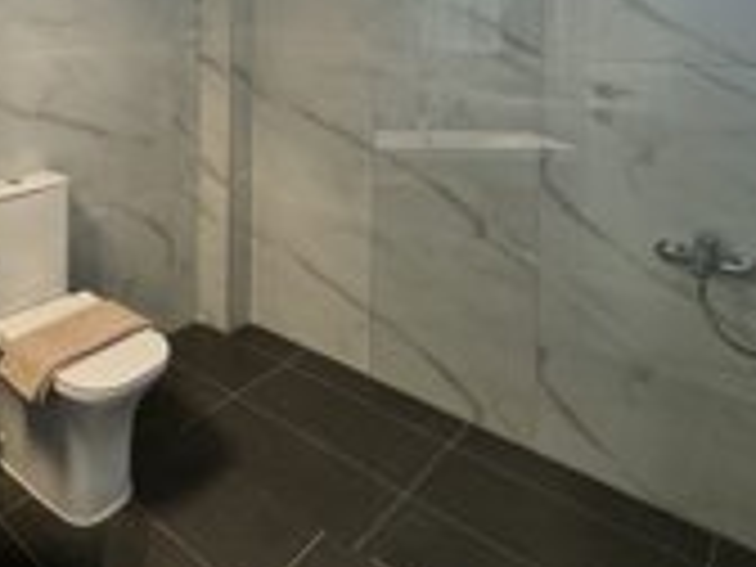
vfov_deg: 41.5
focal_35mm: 30
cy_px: 18
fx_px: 655
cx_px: 126
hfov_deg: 54.8
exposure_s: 1/91
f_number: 2.2
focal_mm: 2.22
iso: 320
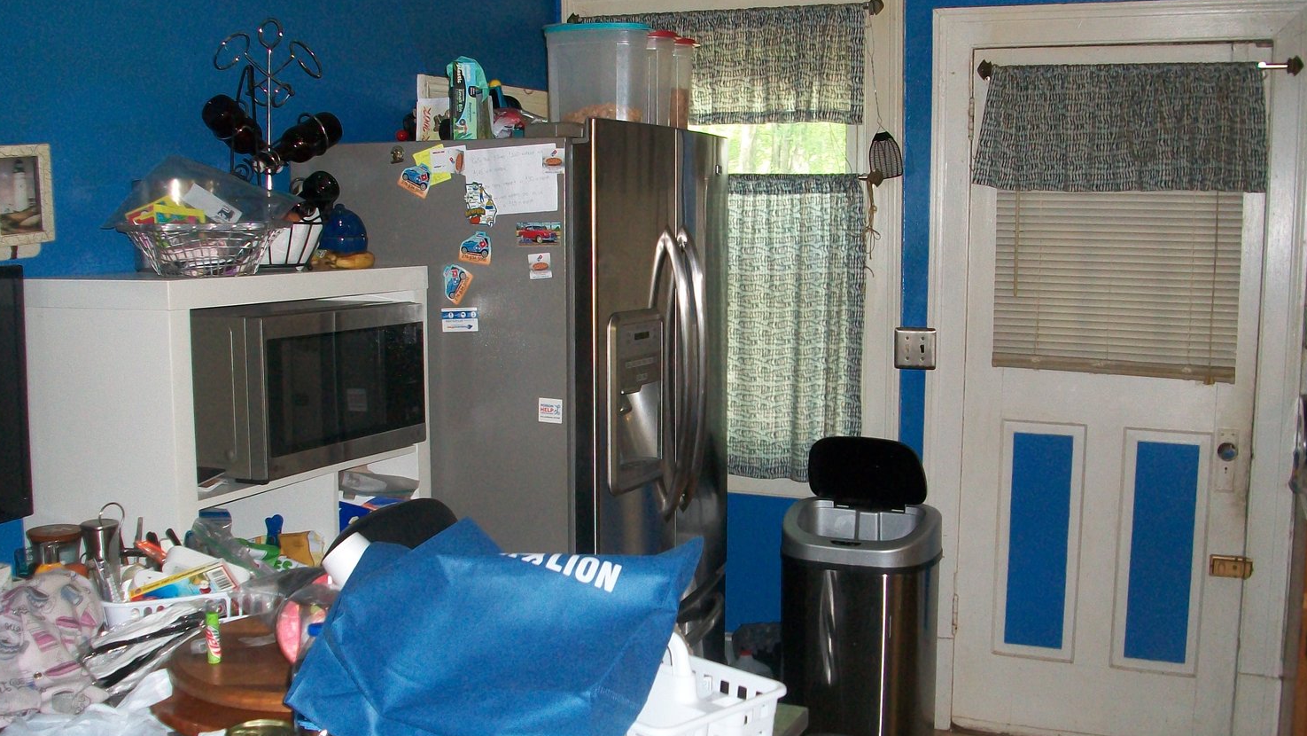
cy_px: 381
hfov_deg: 52.8
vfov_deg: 31.2
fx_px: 1317
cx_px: 661
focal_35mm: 38
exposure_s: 1/60
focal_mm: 5.7
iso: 160
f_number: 2.8
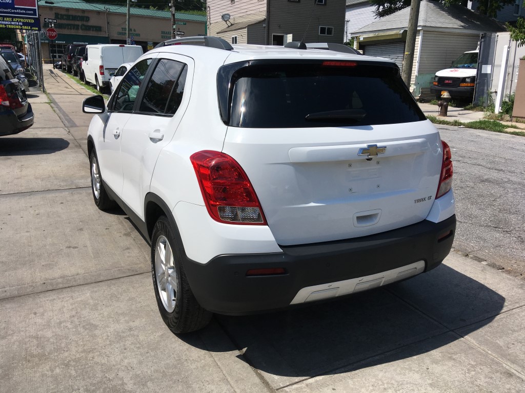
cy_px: 196
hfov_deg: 61.7
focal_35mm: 29
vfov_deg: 48.2
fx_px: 440
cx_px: 262
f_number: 2.2
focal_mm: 4.15
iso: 25
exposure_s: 1/2959
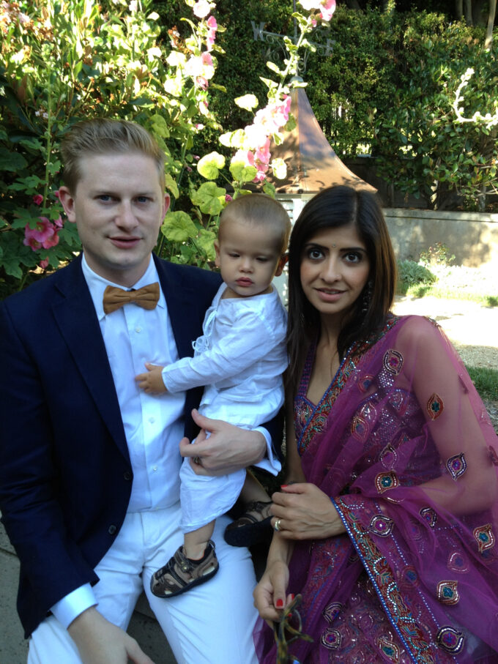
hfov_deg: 40.7
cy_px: 332
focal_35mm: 35
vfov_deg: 52.6
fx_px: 672
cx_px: 249
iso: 64
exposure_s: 1/147
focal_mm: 4.28
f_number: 2.4
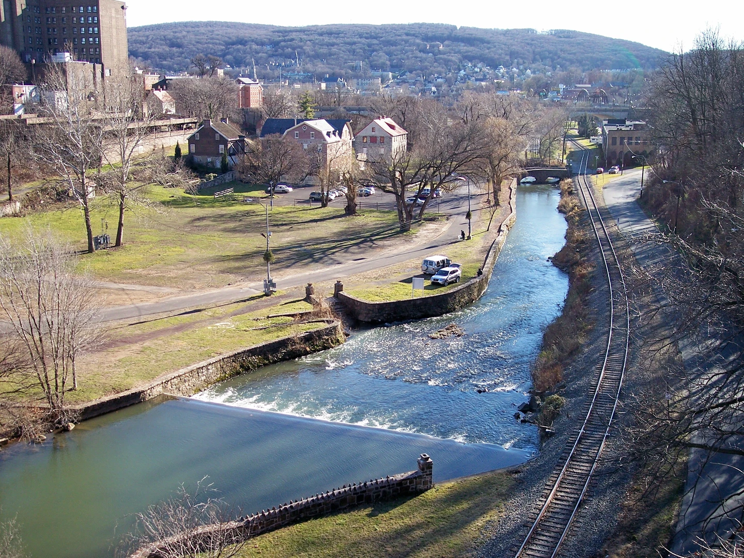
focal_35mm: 39
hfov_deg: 47.9
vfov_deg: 36.8
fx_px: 838
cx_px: 372
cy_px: 279
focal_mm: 8
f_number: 3.4
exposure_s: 1/350
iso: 100
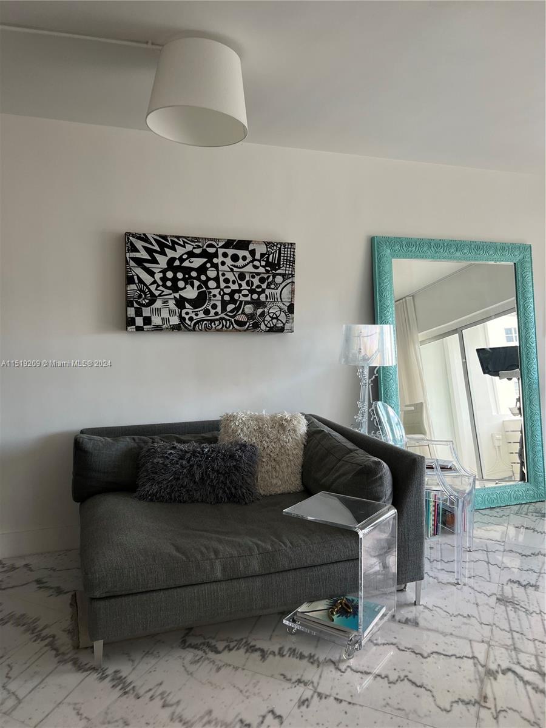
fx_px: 547
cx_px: 273
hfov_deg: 53.1
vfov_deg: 67.3
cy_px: 364
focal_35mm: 26
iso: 80
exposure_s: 1/60
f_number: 1.5
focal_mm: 5.7
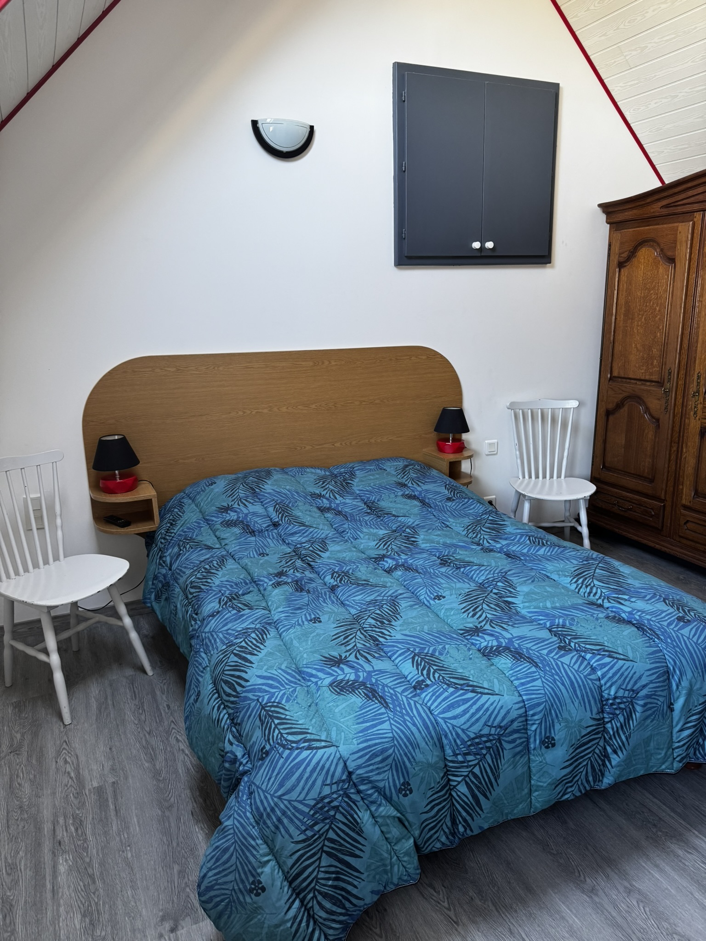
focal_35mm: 24
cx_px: 353
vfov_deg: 71.6
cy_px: 470
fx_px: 653
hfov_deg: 56.8
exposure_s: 1/103
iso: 200
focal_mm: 6.76
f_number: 1.78
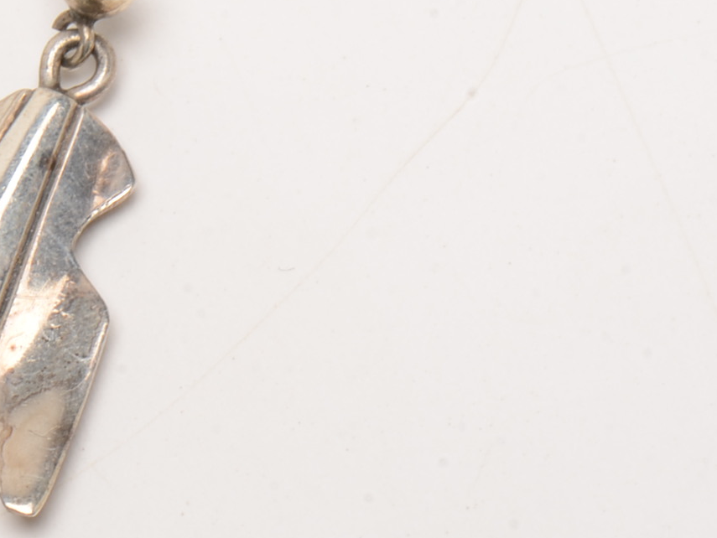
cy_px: 155
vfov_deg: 4.2
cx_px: -306
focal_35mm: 352
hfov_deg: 5.6
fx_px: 7302
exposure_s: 1/160
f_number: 22
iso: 100
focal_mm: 85
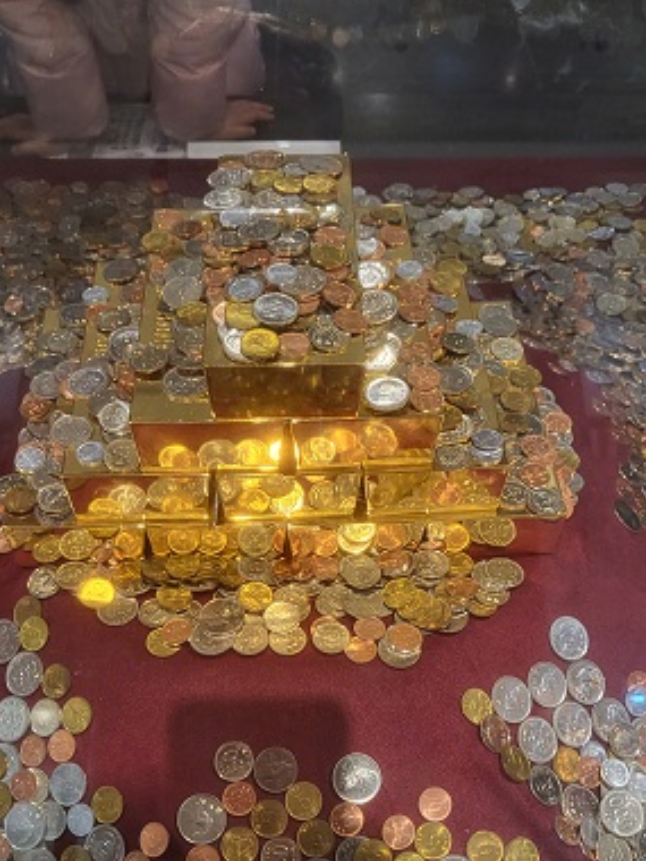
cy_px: 560
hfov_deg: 35.1
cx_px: 306
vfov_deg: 45.2
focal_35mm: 41
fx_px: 1020
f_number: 1.8
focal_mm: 4.25
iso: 200
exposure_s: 1/60
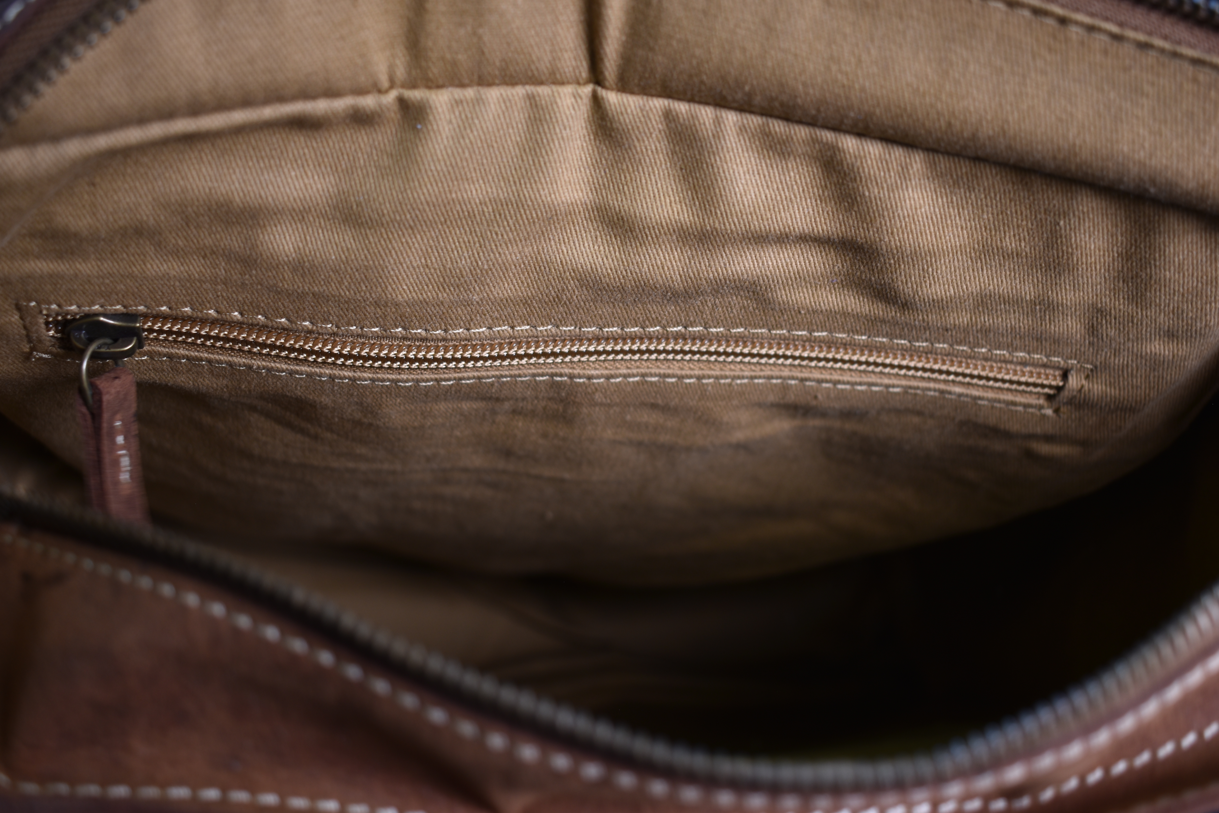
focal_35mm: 42
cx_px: 610
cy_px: 406
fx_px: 1422
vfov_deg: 31.9
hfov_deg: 46.4
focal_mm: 28
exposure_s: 1/13
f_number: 4.5
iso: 100
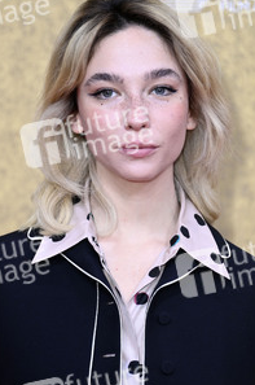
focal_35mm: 256
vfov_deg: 8.1
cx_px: 124
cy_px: 202
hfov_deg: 5.3
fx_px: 2729
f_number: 5.6
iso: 1000
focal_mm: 190
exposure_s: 1/250
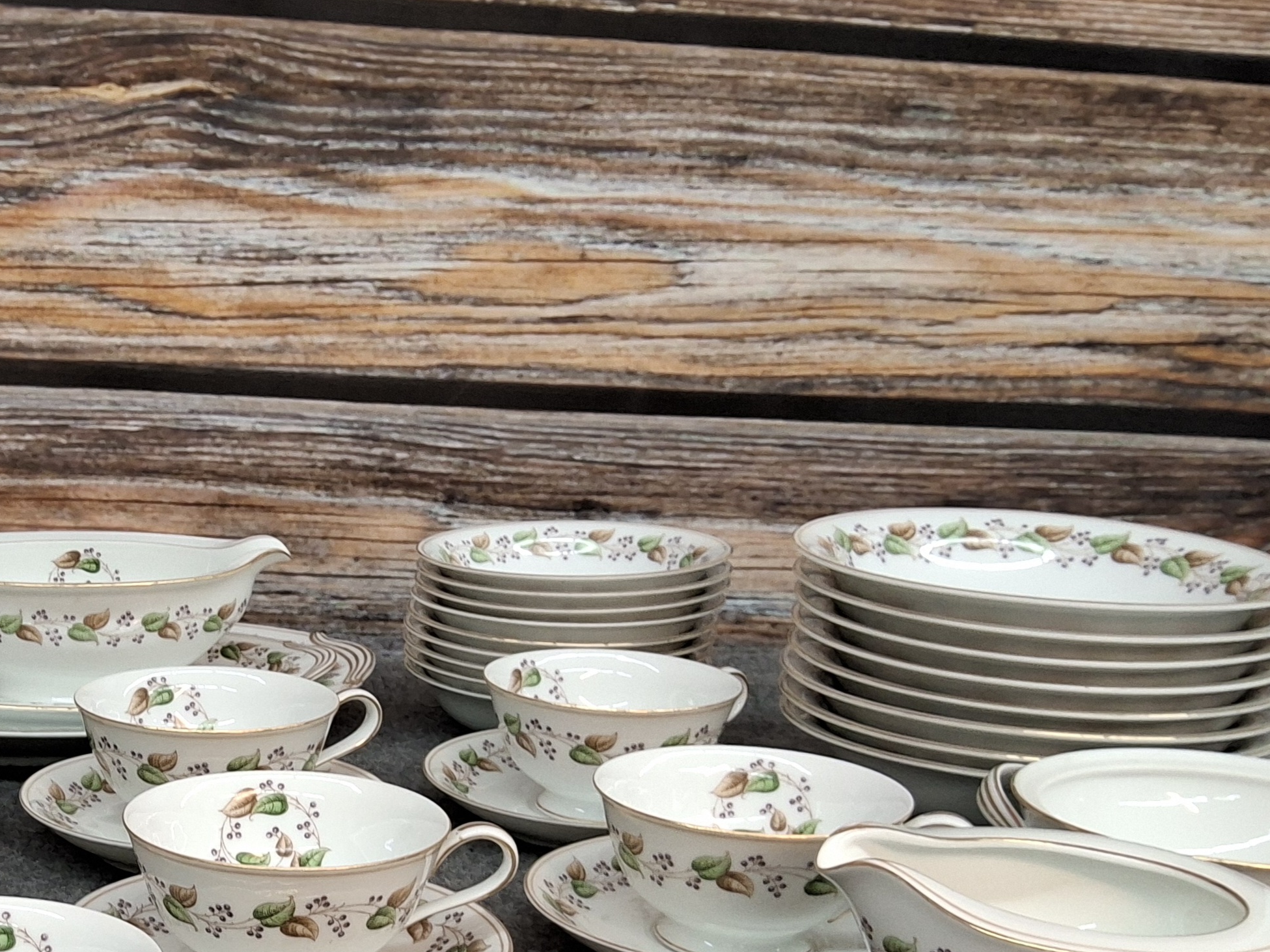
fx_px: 1908
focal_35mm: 52
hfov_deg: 35.7
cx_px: 271
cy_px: 848
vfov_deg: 27.1
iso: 200
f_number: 2
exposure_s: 1/60.2
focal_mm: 3.08
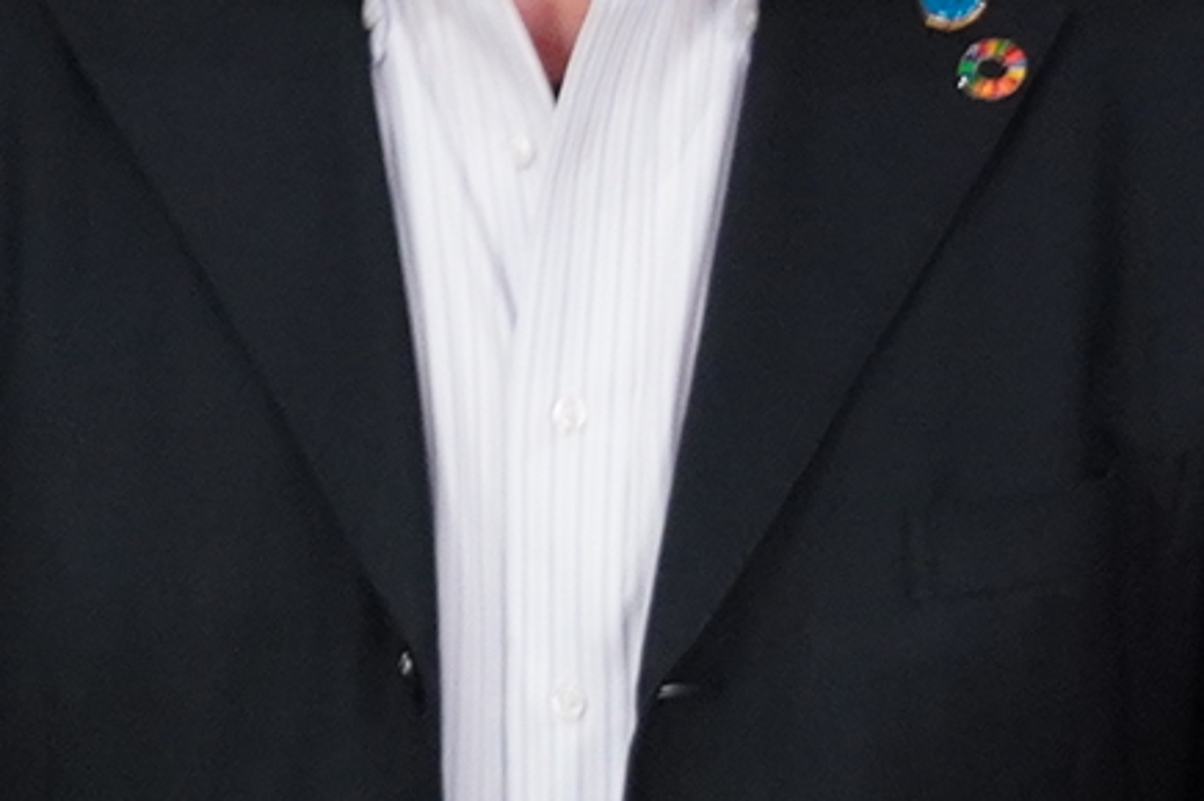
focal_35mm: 269
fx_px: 8990
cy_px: 279
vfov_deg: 5.1
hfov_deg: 7.7
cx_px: 721
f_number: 4
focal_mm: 26
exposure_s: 1/40
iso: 800
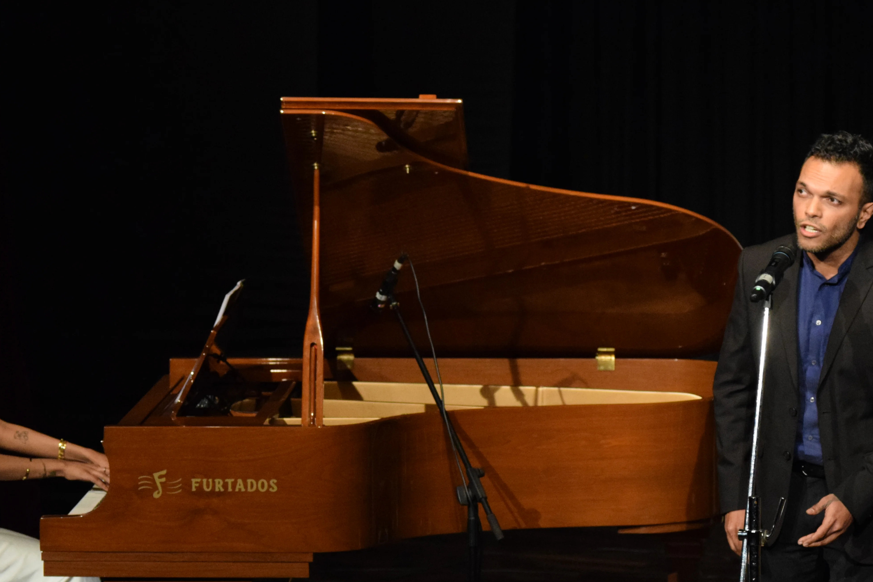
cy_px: 333
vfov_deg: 7.5
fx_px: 4438
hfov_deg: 11.2
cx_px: 379
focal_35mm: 183
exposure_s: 1/250
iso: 3200
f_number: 4.2
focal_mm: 80
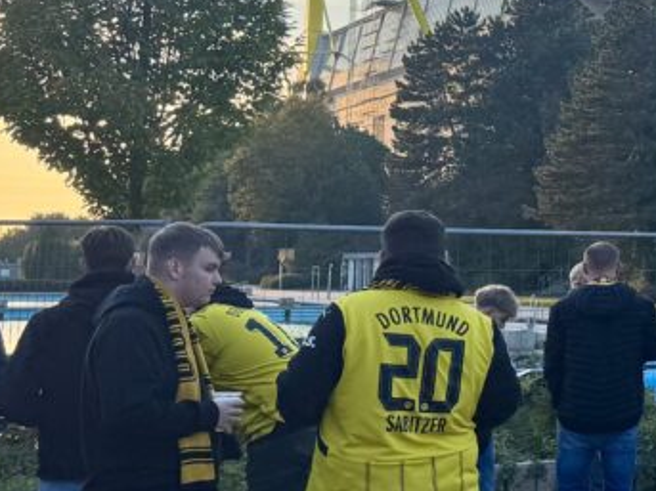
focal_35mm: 84
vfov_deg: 17.5
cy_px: 132
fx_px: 1591
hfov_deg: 19.6
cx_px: 1035
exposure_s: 1/1193
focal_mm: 6.76
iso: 80
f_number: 1.78
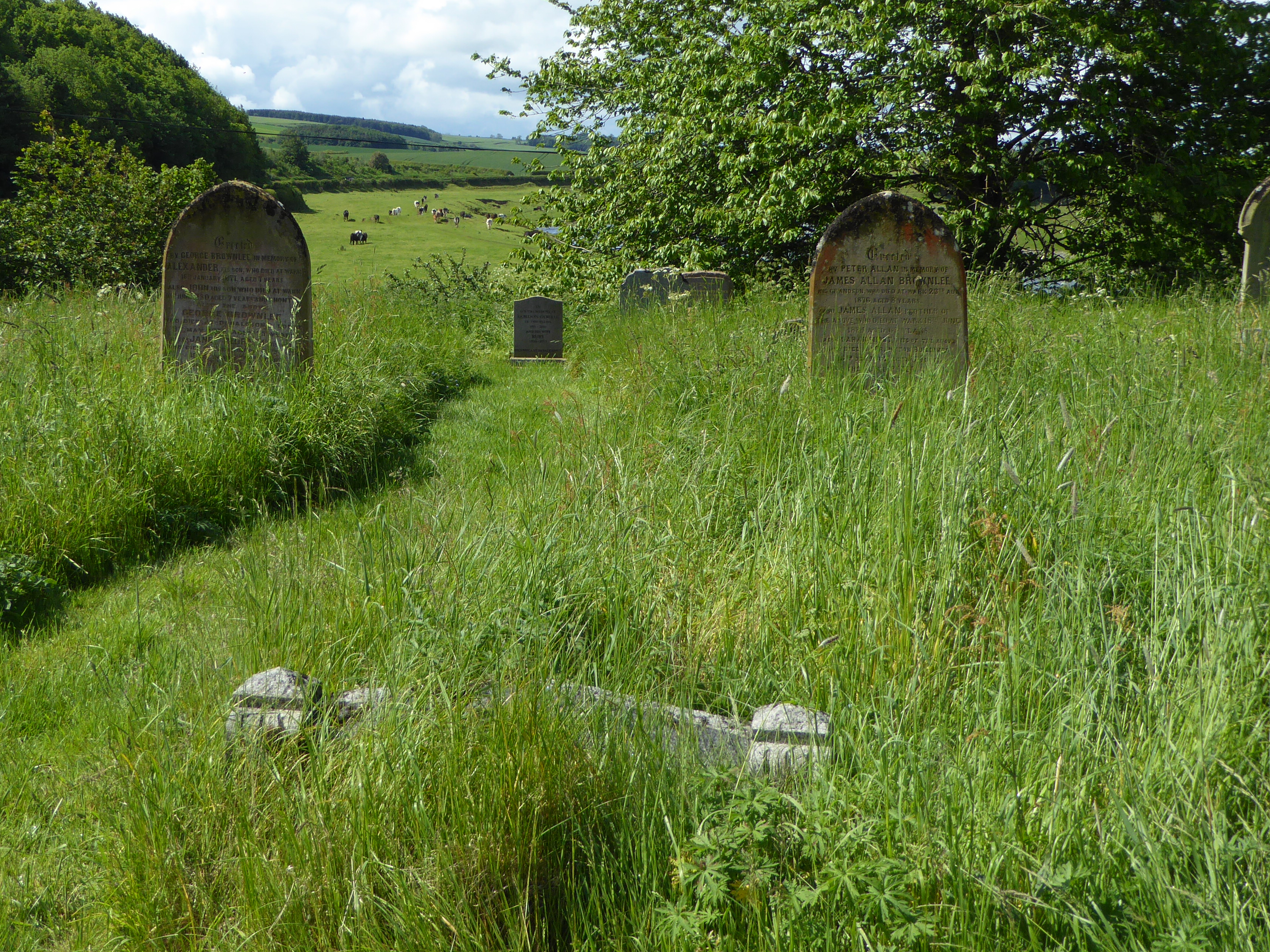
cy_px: 295
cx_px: 486
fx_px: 1944
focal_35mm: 53
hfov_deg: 36.0
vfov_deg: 27.3
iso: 100
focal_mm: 6.7
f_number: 3.7
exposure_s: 1/640
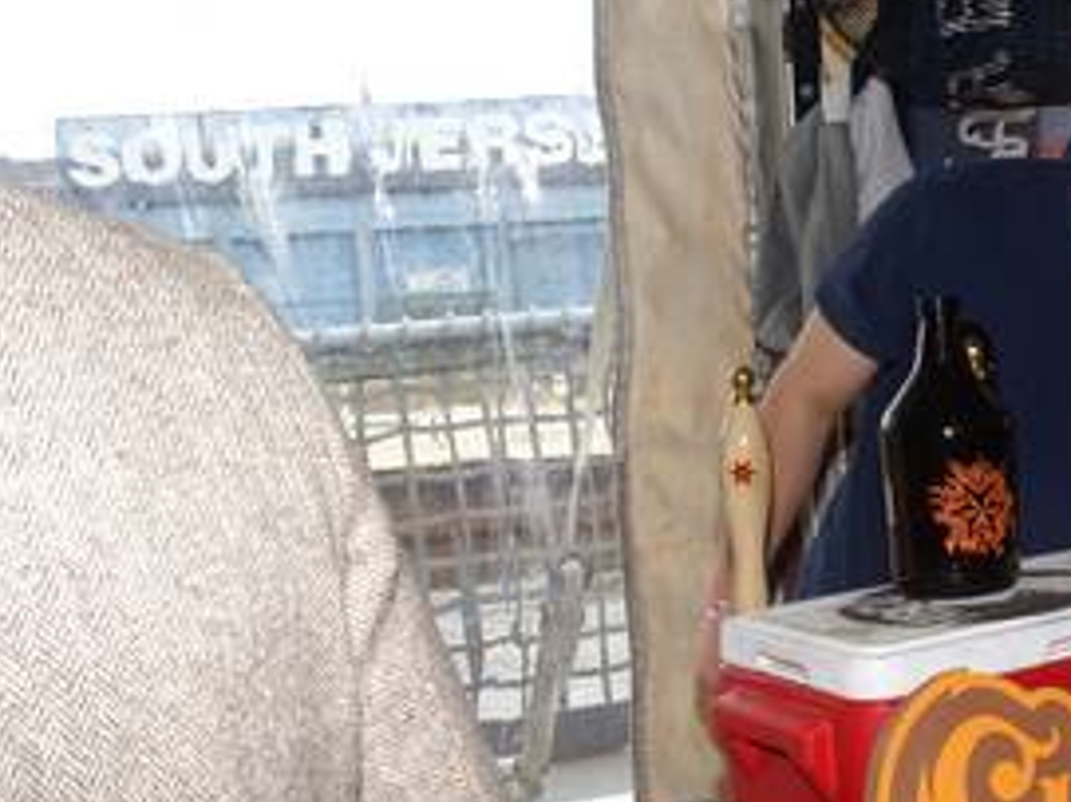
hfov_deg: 29.0
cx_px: 980
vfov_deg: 22.9
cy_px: 377
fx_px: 1979
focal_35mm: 64
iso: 400
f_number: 13
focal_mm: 24
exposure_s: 1/60
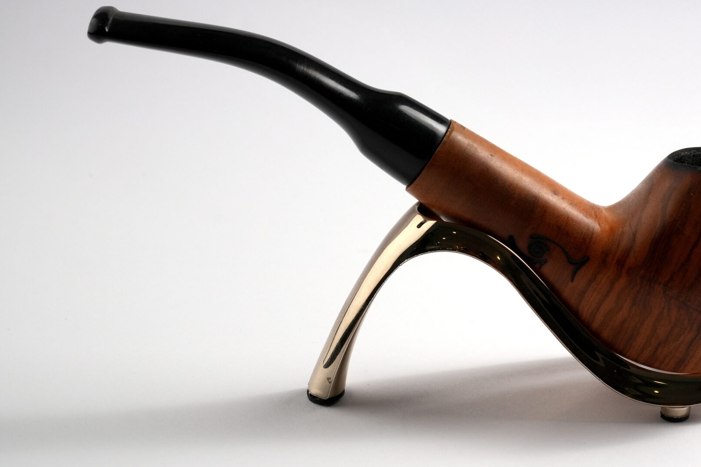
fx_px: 2547
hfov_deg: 15.6
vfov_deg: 10.5
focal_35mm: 131
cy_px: 184
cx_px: 500
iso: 200
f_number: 10
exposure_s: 1/200
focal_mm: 55
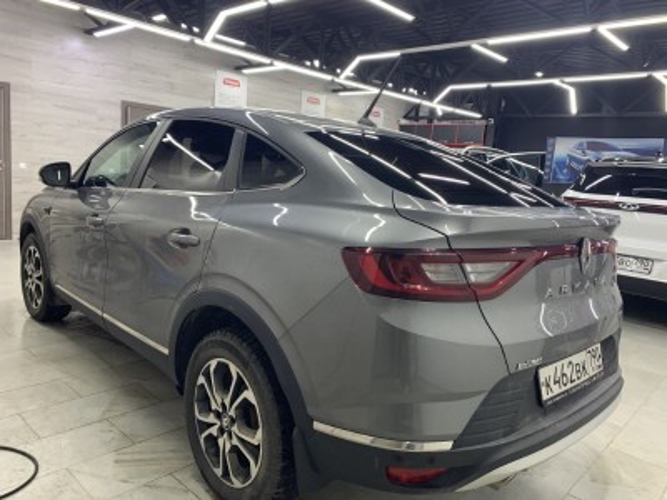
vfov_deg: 53.1
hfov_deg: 67.3
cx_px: 334
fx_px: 501
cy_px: 250
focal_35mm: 26
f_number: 1.8
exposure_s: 1/50
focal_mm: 4.25
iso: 80
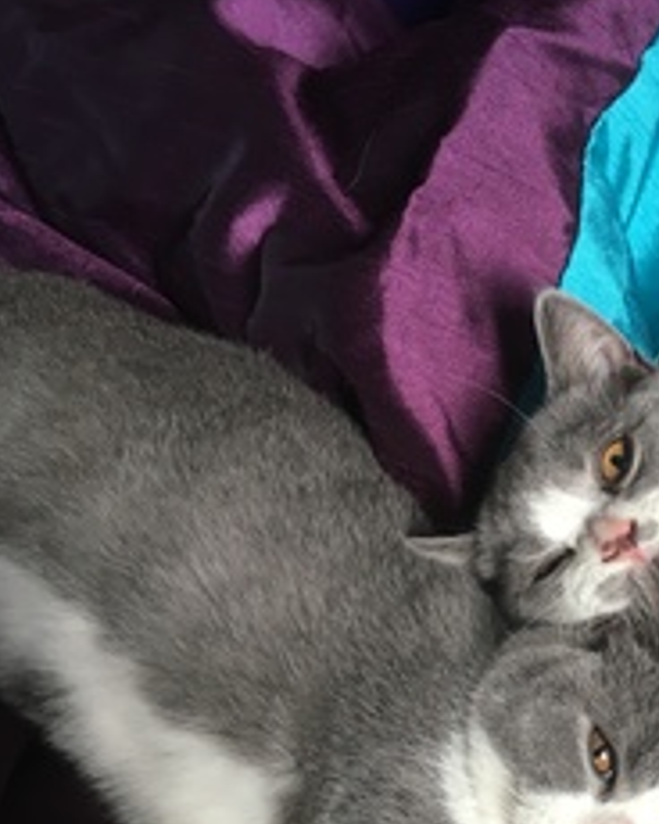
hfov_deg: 25.0
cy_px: 634
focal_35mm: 59
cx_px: 602
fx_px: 1438
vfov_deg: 31.3
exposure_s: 1/33
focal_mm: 4.15
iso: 80
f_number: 2.2
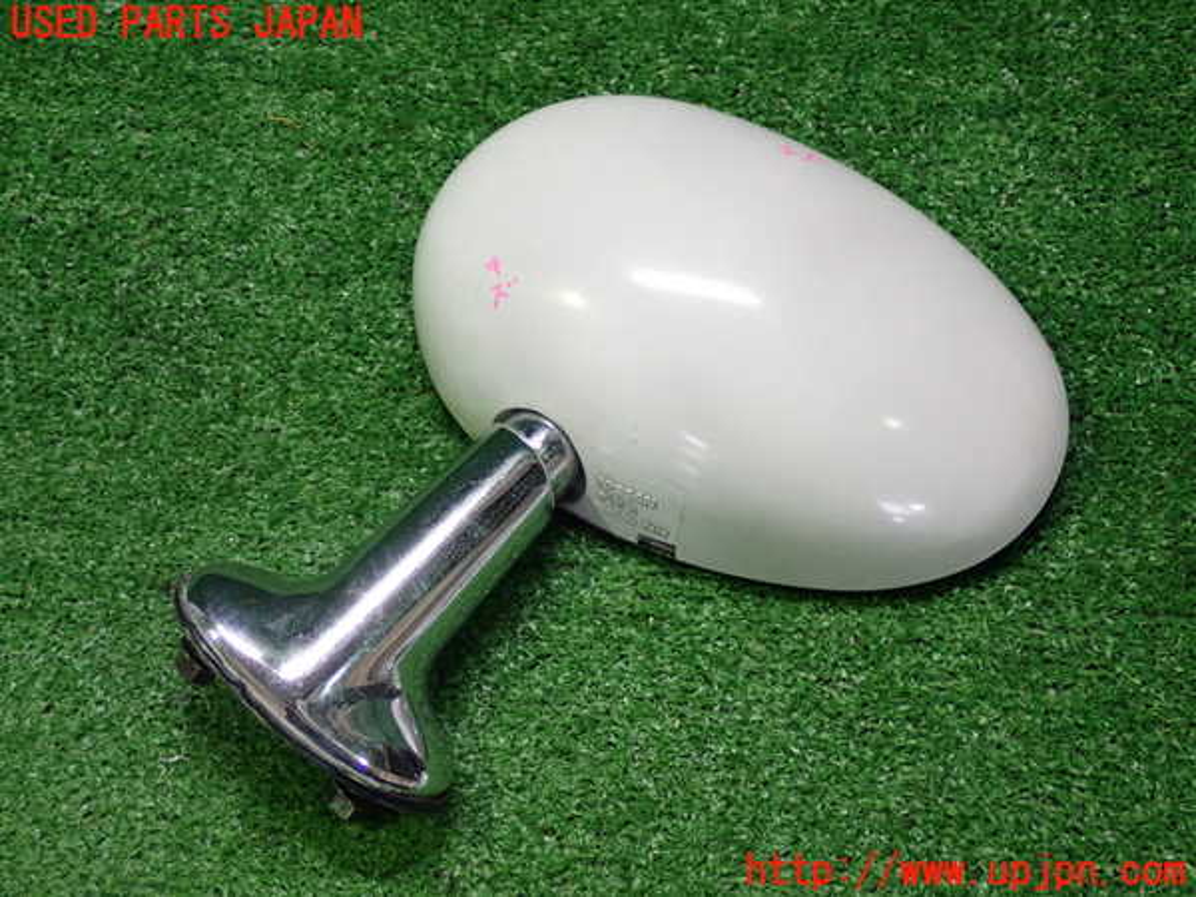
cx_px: 598
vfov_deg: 25.2
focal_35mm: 58
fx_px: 2004
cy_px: 448
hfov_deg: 33.2
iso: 800
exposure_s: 1/50
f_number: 3.5
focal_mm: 10.35
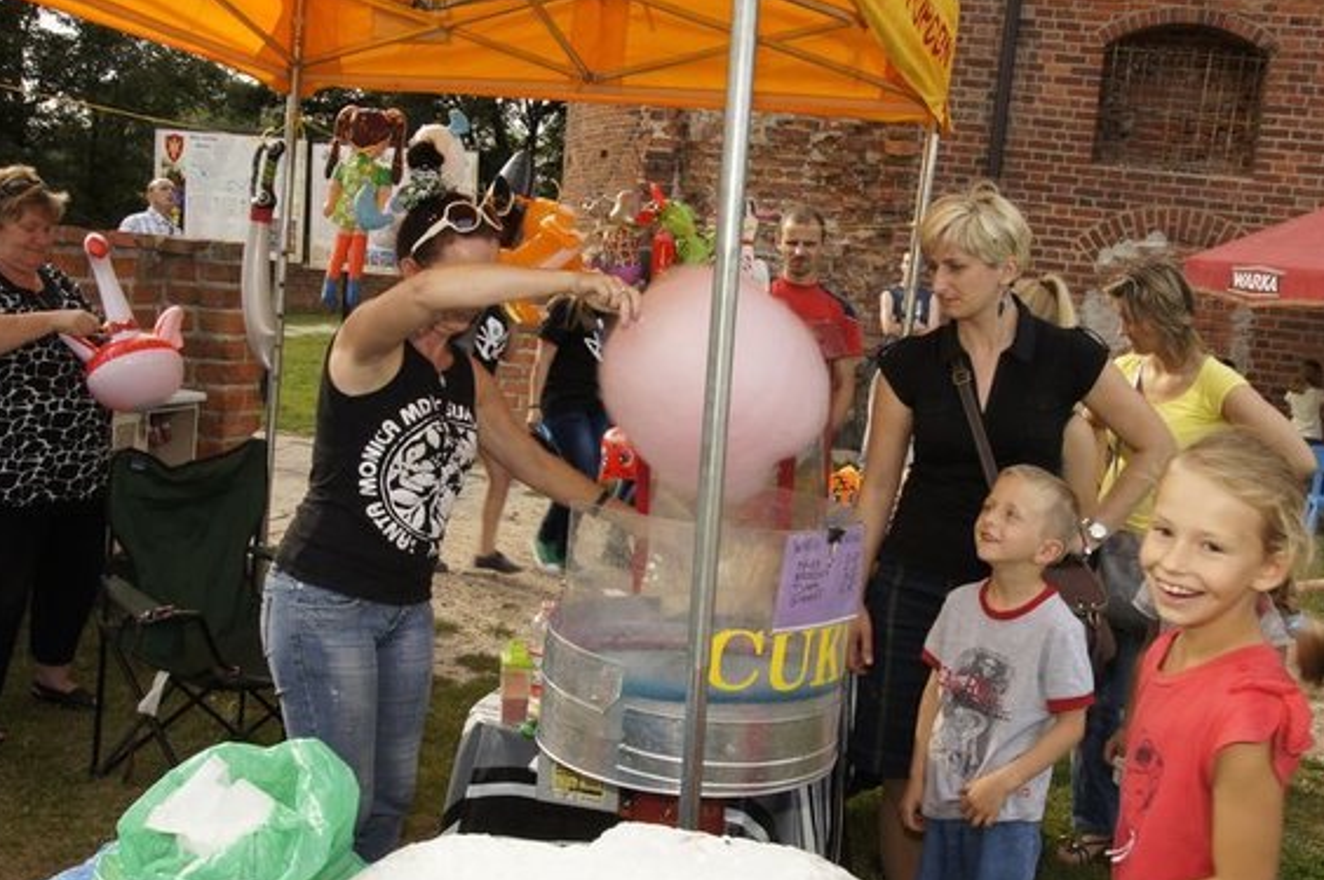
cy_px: 460
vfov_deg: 35.0
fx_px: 1396
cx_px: 747
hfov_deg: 50.6
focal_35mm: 38
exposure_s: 1/80
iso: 200
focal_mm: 22
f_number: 13
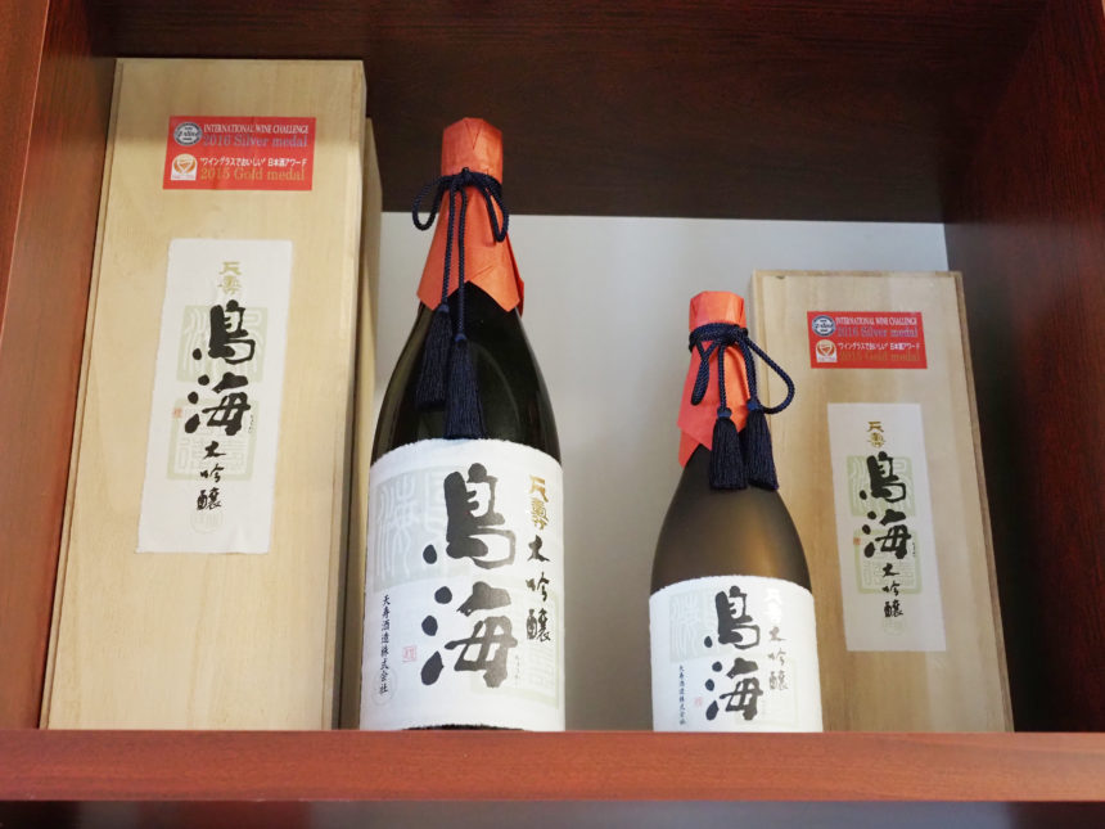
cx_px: 552
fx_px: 1788
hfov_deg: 34.3
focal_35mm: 56
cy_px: 414
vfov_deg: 26.1
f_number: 4.5
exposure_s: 1/60
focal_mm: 28
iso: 3200
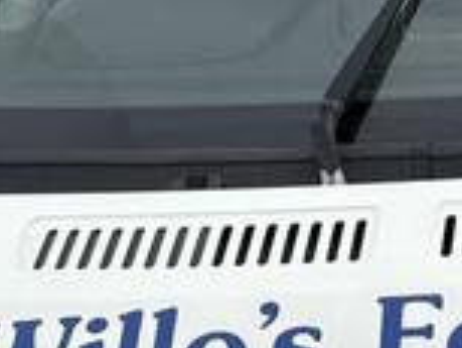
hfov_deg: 12.4
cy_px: 215
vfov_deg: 9.8
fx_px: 2030
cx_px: 661
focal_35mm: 152
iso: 50
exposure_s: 1/1001
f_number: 1.6
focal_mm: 5.96
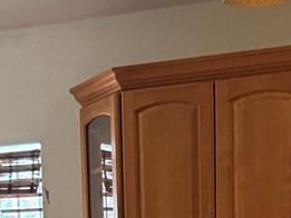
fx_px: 1236
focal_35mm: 147
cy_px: 484
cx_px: 93
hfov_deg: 13.4
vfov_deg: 9.3
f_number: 1.78
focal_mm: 6.76
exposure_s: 1/60
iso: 800
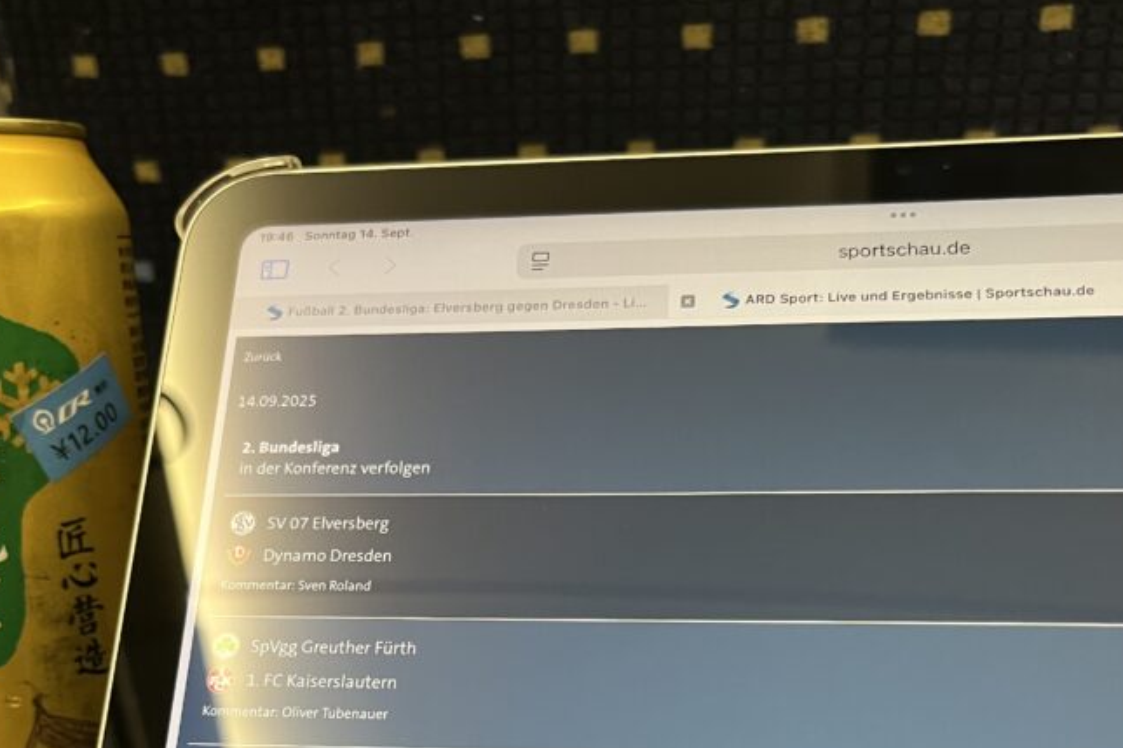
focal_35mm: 43
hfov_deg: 45.4
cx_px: 535
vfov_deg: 29.9
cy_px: 664
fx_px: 1341
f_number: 1.6
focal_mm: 5.1
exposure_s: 1/60
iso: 250
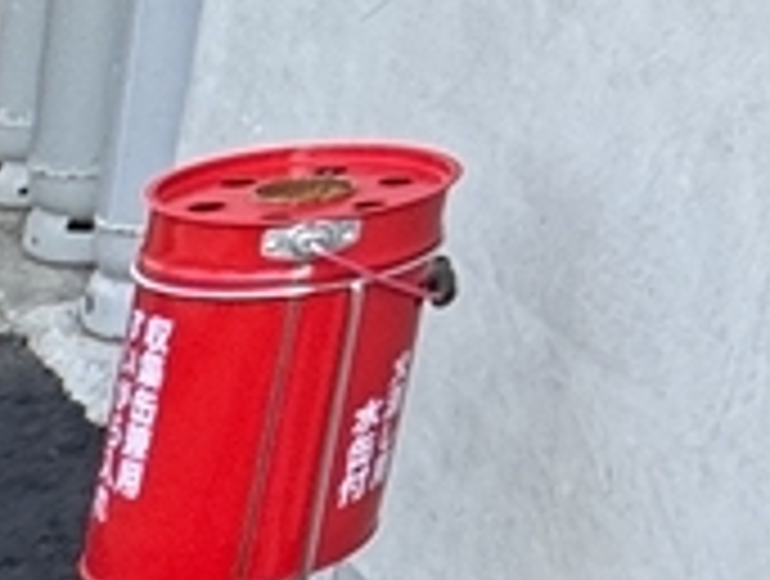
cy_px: -913
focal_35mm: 98
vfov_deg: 11.7
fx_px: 2185
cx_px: 1806
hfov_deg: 14.2
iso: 40
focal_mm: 2.22
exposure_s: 1/271
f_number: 2.2
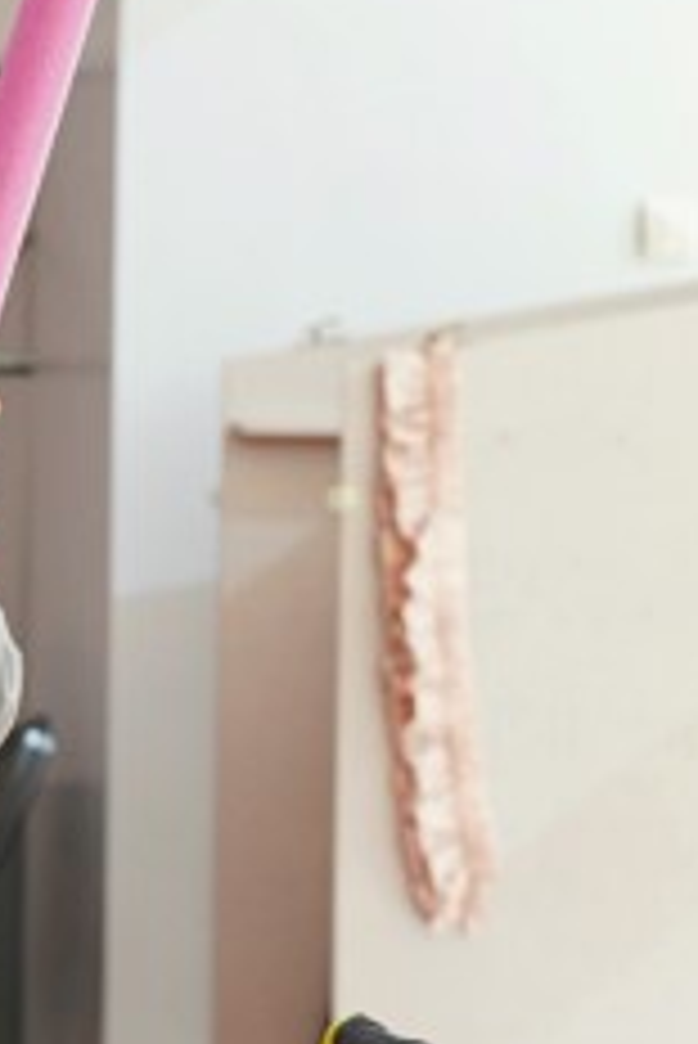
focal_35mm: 368
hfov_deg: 3.7
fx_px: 10686
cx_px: -635
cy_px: 1138
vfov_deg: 5.6
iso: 400
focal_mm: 95
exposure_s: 1/160
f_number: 4
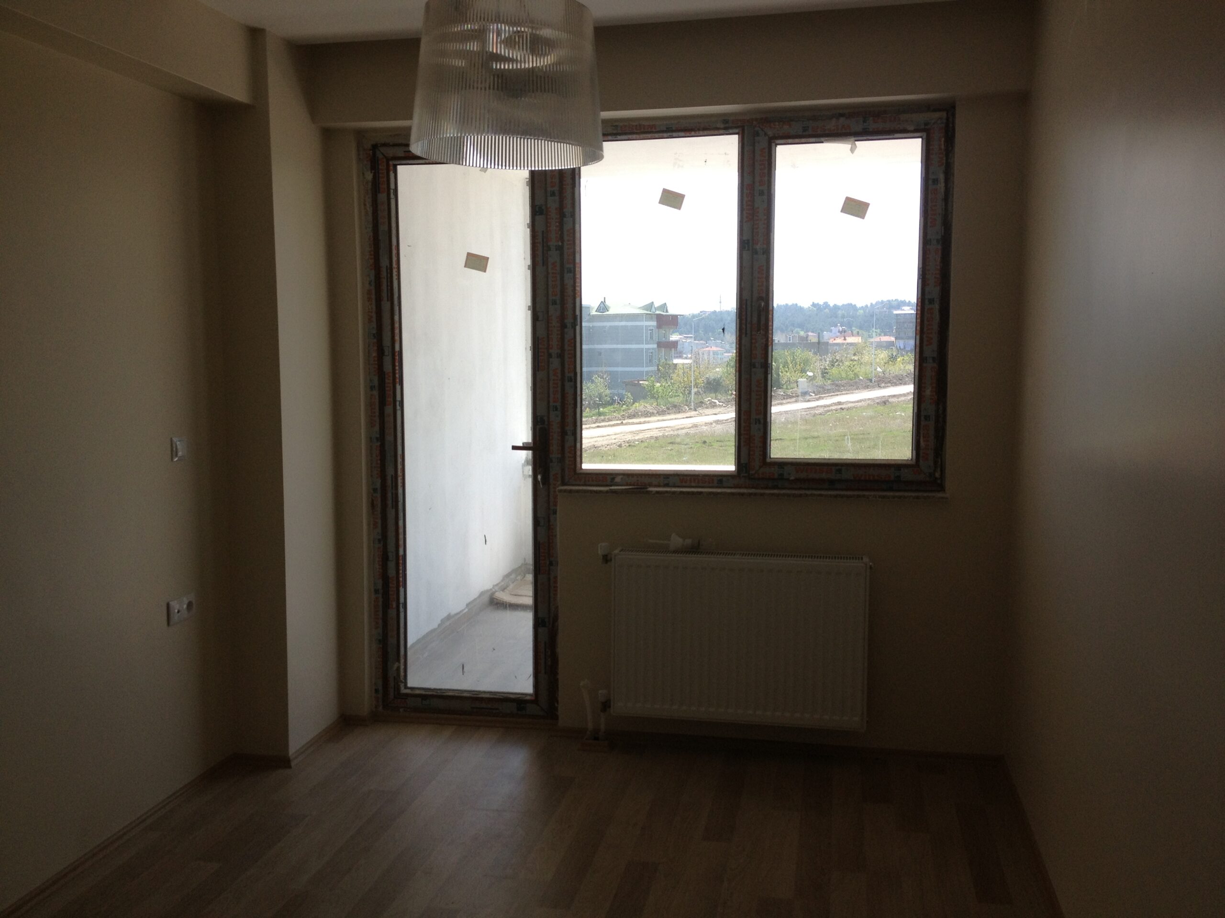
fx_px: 1239
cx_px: 612
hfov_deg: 52.6
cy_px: 459
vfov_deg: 40.7
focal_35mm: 35
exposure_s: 1/484
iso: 50
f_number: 2.4
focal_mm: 4.28
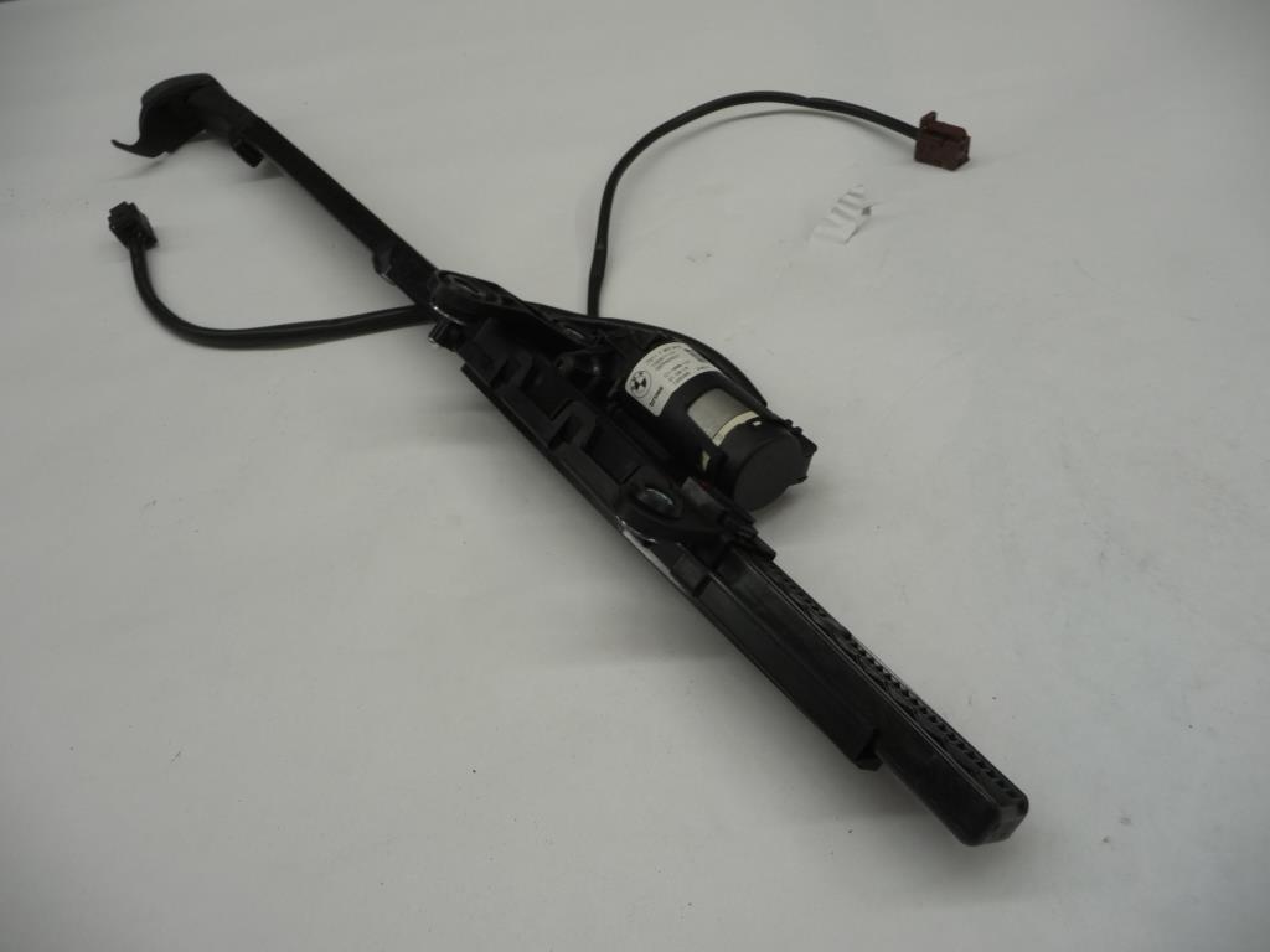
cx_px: 635
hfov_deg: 63.4
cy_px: 476
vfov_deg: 49.7
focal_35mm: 28
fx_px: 1027
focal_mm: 4.7
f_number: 3.3
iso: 100
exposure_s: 1/40
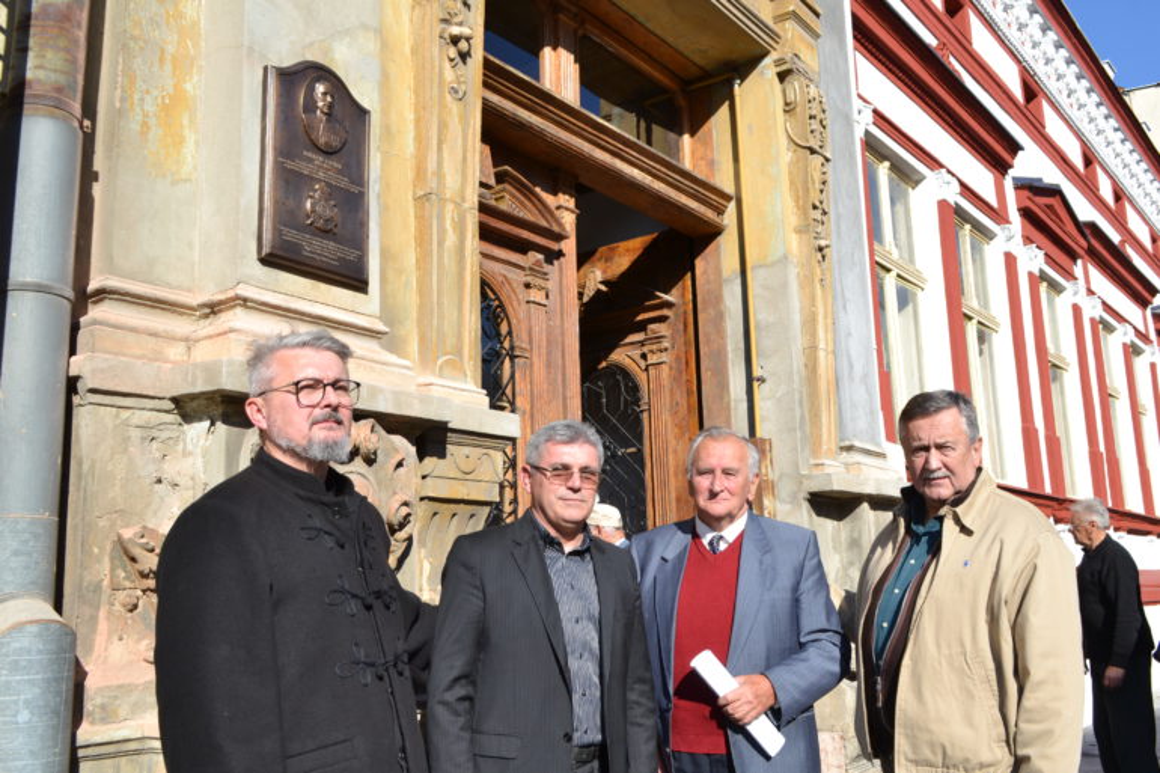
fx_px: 1063
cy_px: 386
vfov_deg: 40.0
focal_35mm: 33
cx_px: 580
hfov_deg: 57.2
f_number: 10
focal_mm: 22
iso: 200
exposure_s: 1/250
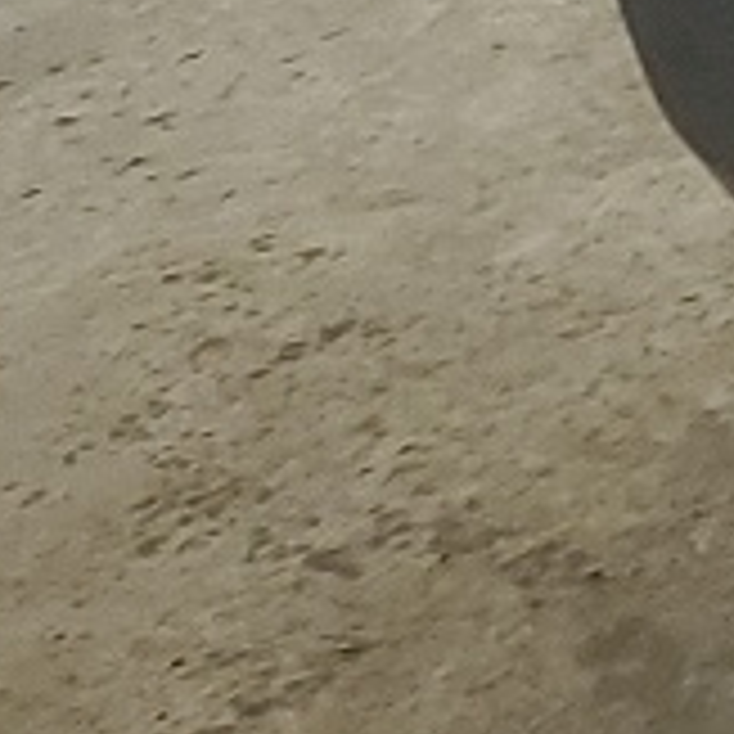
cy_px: -1333
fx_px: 5422
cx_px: 3247
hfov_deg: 6.0
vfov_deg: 7.1
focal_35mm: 226
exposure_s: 1/120
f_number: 1.5
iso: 64
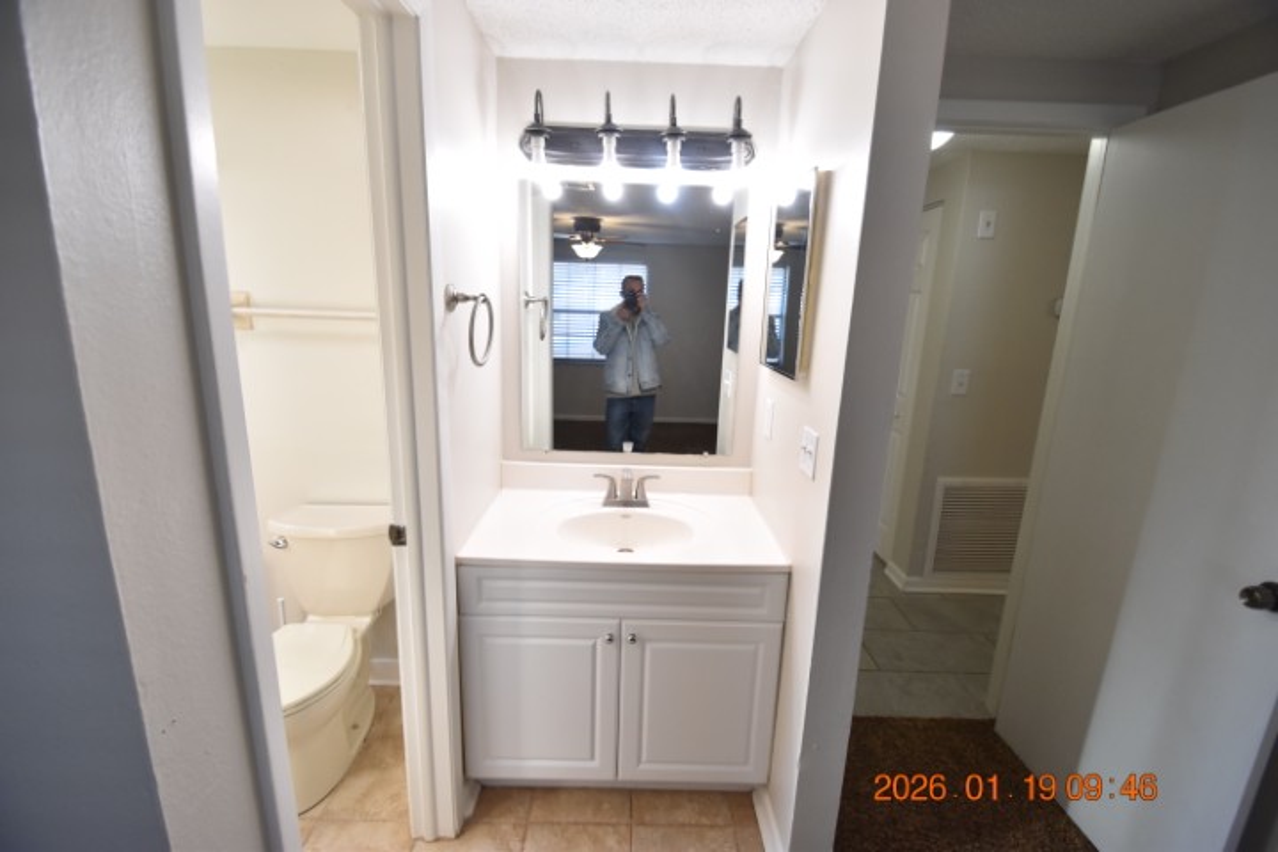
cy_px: 426
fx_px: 532
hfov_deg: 100.4
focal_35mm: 15
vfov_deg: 77.3
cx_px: 639
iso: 800
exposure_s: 1/180
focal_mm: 10
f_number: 3.5
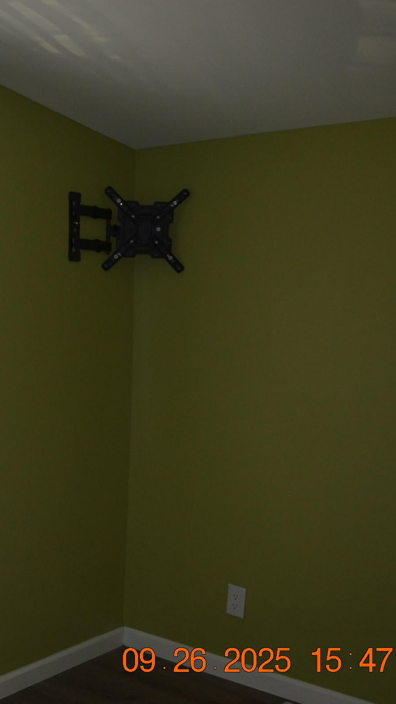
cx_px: -52
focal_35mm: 44
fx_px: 822
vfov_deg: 46.4
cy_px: 352
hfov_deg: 25.0
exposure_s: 1/100
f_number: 3.5
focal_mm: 18
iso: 400
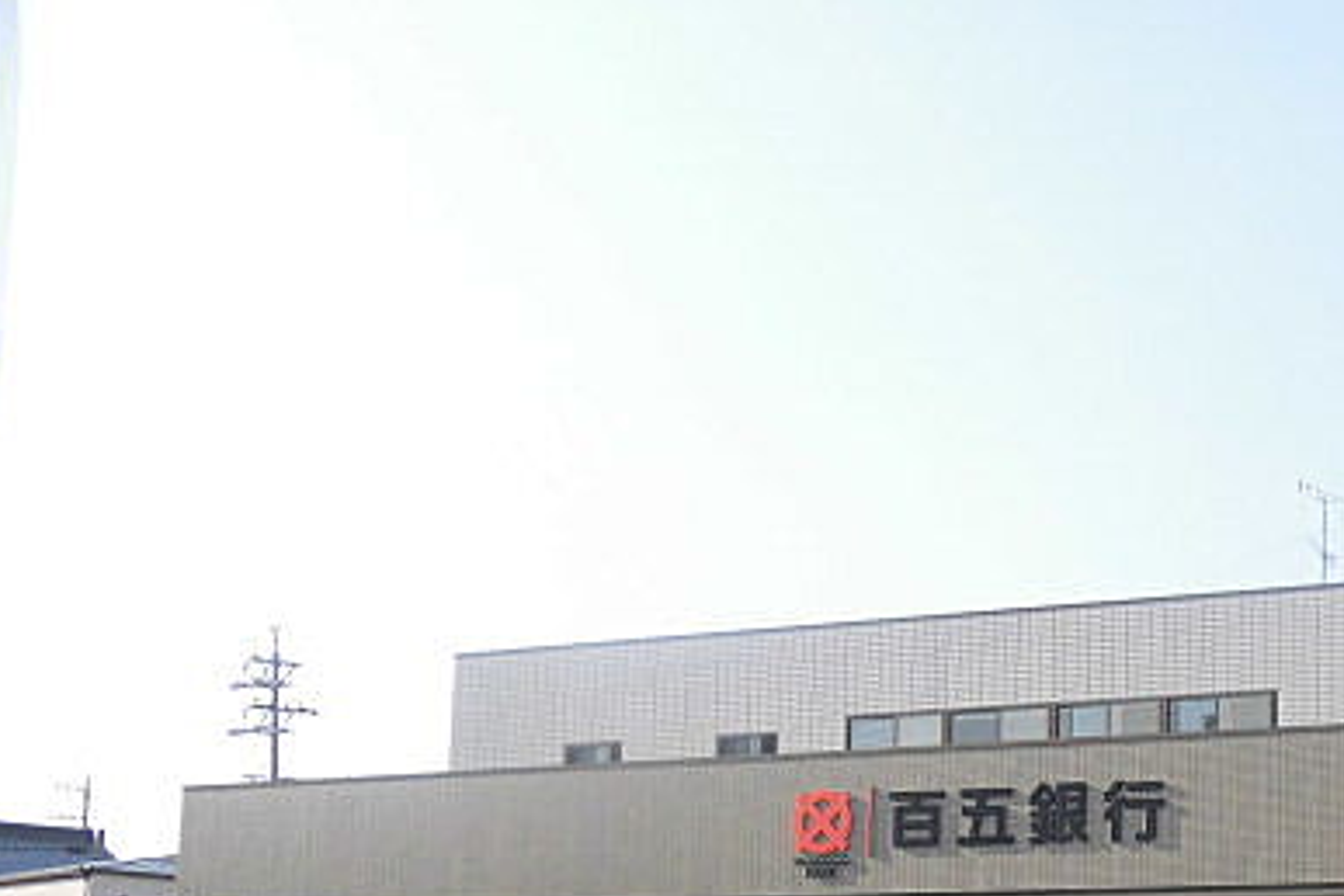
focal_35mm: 55
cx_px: 1073
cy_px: 830
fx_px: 2053
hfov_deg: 35.1
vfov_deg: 23.9
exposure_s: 1/640
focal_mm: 5.81
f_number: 3.5
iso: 100
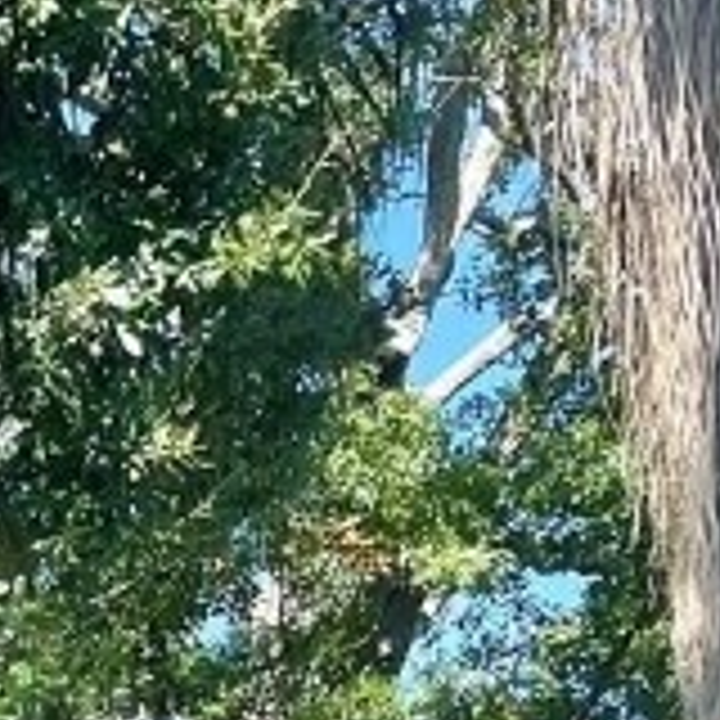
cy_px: 1436
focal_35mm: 147
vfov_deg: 10.9
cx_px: -1314
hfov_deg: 9.7
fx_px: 3459
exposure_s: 1/824
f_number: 1.6
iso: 32
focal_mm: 4.2
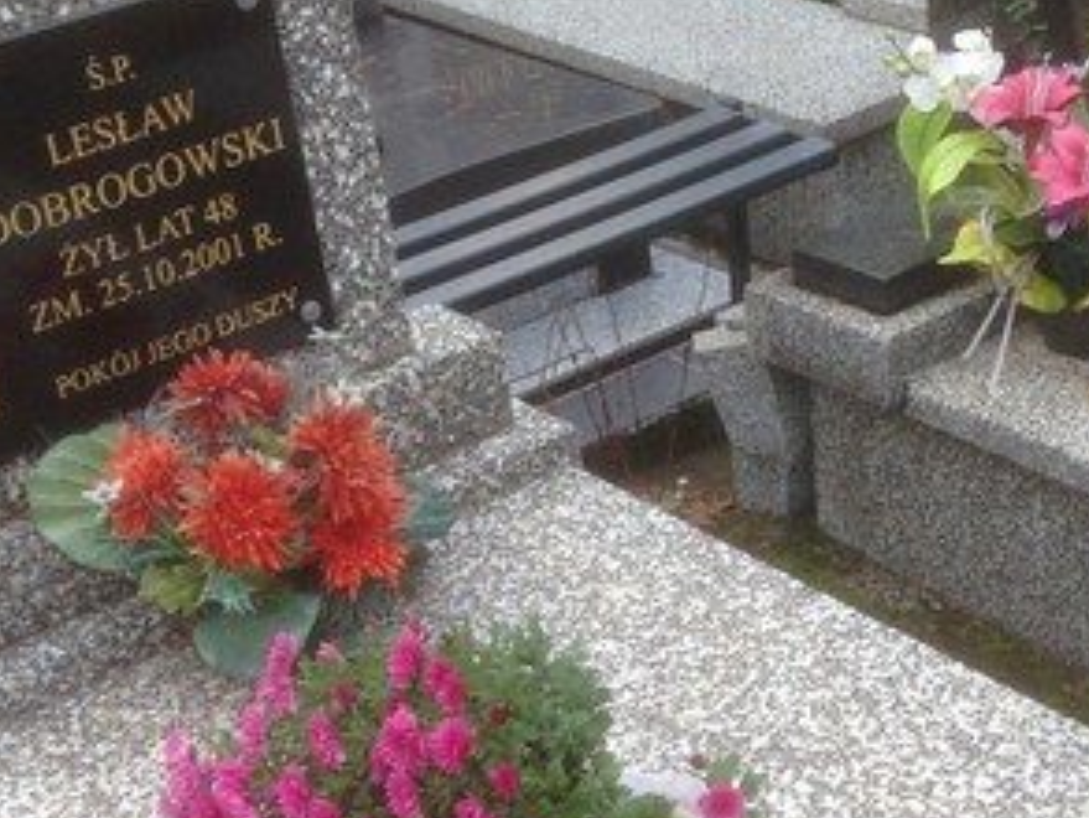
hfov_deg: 27.0
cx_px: 610
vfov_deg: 20.0
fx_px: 2266
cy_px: 755
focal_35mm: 72
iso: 64
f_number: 2.4
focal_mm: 4.12
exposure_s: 1/120
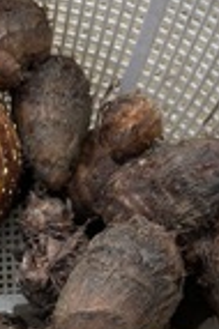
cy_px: 366
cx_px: -35
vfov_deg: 21.2
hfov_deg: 14.6
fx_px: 832
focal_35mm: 91
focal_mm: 5.7
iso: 50
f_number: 1.5
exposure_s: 1/1089
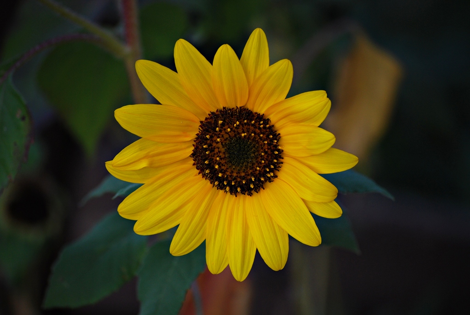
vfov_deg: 5.7
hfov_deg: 8.6
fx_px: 3136
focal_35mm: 240
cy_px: 158
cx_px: 235
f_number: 5.3
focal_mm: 160
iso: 200
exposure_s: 1/25
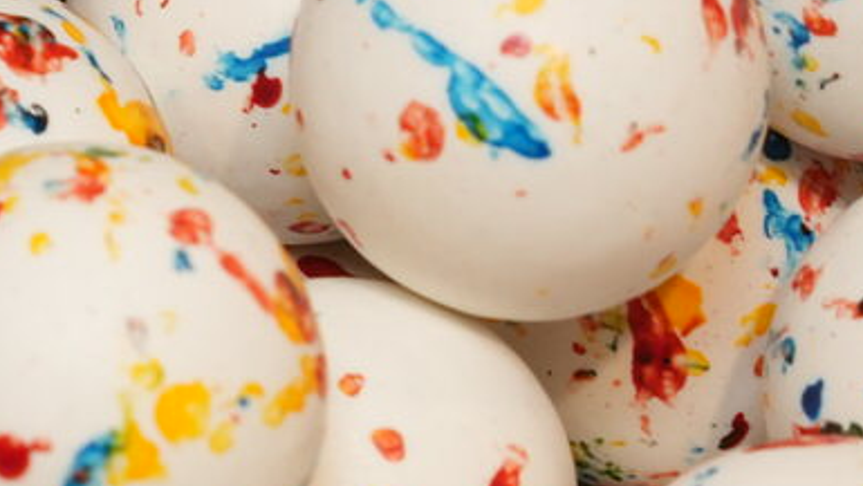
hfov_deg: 7.4
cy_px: -191
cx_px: -704
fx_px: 6517
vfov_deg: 4.3
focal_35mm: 285
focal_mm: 52.3
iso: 1000
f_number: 13
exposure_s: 1/160
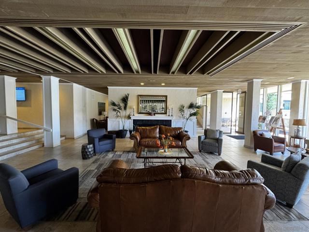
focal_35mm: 14
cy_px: 116
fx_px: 125
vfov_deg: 85.7
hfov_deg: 102.1
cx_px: 154
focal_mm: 2.22
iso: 200
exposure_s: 1/60
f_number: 2.2
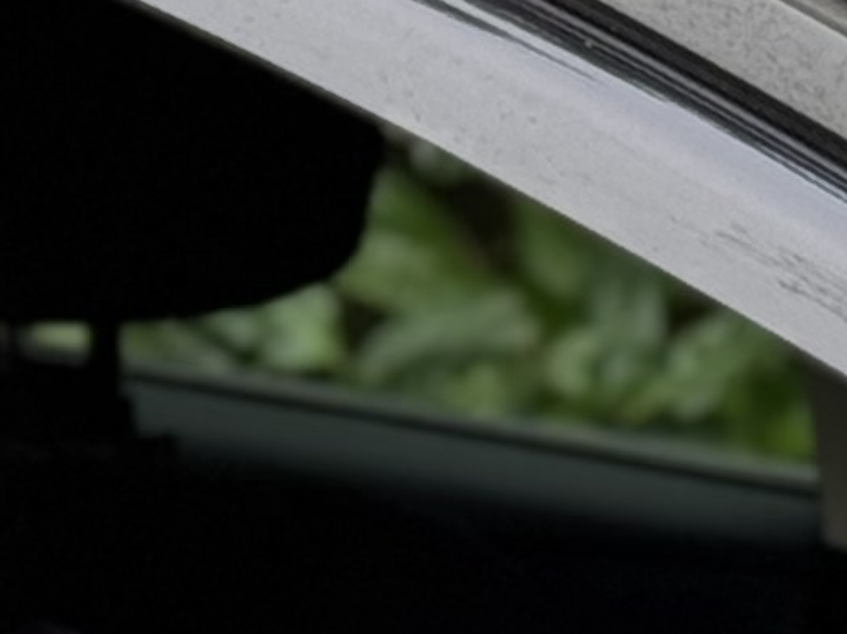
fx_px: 9074
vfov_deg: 4.0
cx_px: -845
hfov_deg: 5.2
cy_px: 477
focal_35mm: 371
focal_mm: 6.76
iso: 50
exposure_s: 1/122
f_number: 1.78
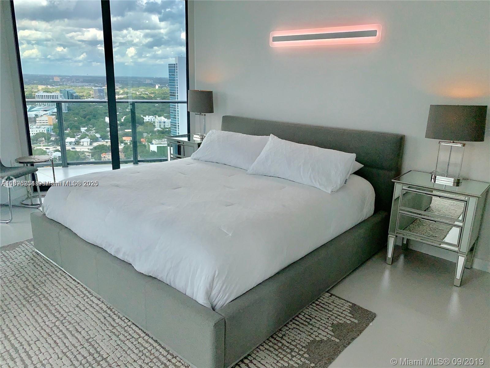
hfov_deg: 67.3
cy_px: 184
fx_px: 368
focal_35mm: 26
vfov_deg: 53.1
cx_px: 245
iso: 25
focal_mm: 4.25
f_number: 1.8
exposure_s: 1/2611
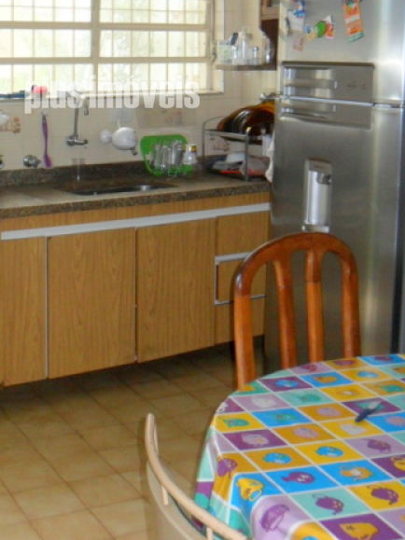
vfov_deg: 32.2
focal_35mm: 58
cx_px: 112
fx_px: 905
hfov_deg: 25.0
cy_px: 94
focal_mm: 6.3
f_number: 3
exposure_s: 1/45
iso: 240
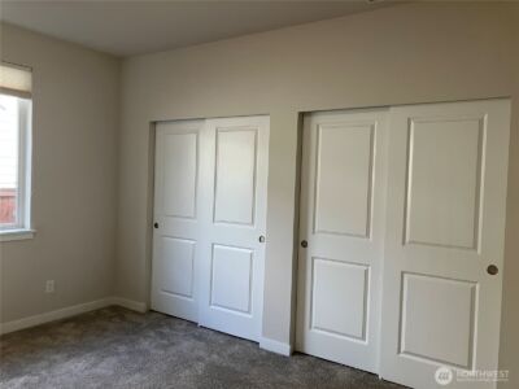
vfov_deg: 49.7
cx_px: 260
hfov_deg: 63.4
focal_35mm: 28
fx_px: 420
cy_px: 194
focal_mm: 3.99
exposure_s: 1/60
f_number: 1.8
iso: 80
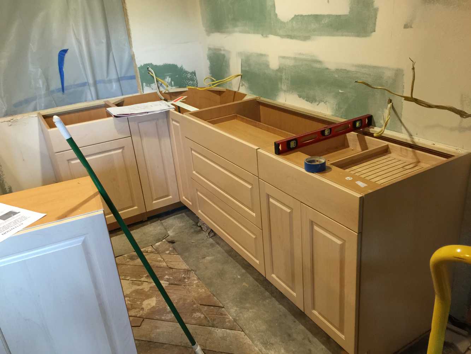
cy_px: 177
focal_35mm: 29
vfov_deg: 48.2
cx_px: 236
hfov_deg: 61.7
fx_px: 395
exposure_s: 1/10
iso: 100
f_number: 2.2
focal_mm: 4.15
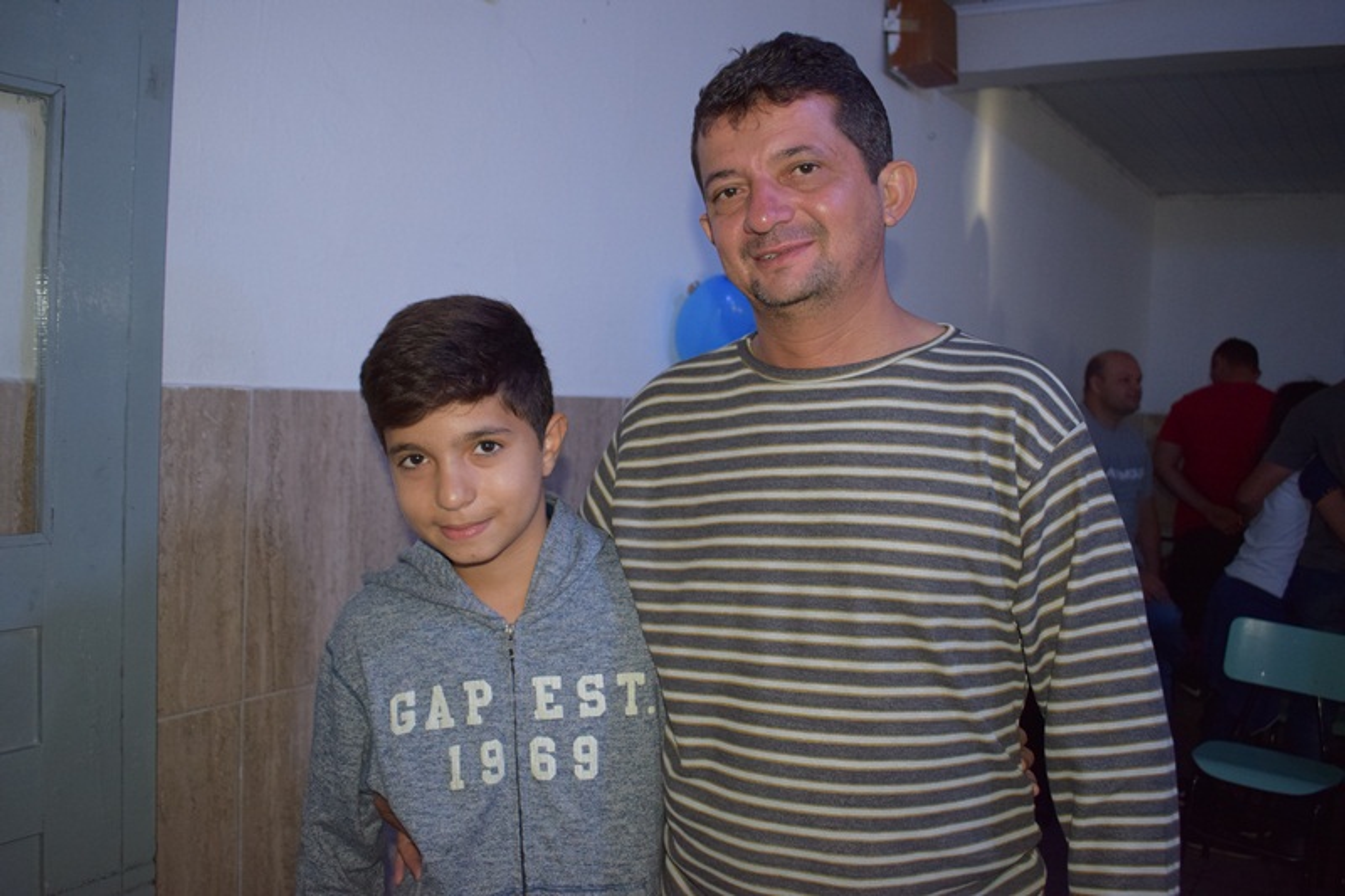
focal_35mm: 32
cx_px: 672
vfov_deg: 41.7
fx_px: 1177
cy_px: 448
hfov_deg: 59.5
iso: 1250
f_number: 3.8
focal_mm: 21
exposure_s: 1/60
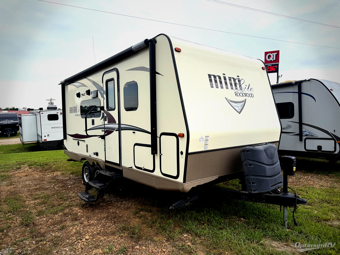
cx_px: 170
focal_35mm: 24
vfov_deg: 56.8
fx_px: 236
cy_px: 128
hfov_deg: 71.6
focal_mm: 6.76
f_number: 1.78
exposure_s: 1/2703
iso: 80
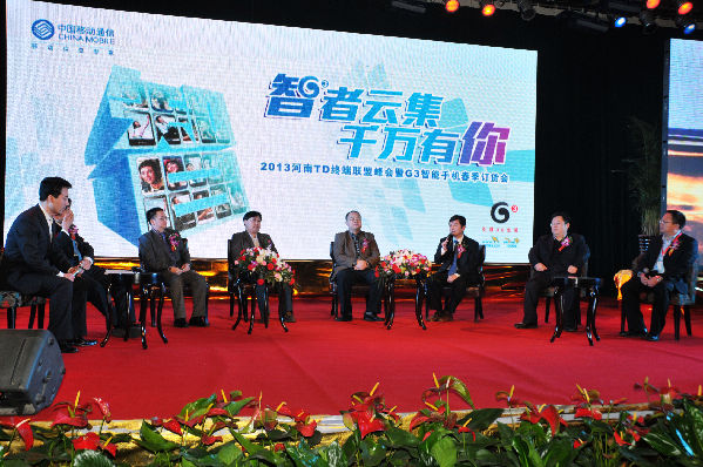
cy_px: 234
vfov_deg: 39.9
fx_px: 644
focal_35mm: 33
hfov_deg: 57.3
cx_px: 352
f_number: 6.3
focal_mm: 22
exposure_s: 1/160
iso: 640
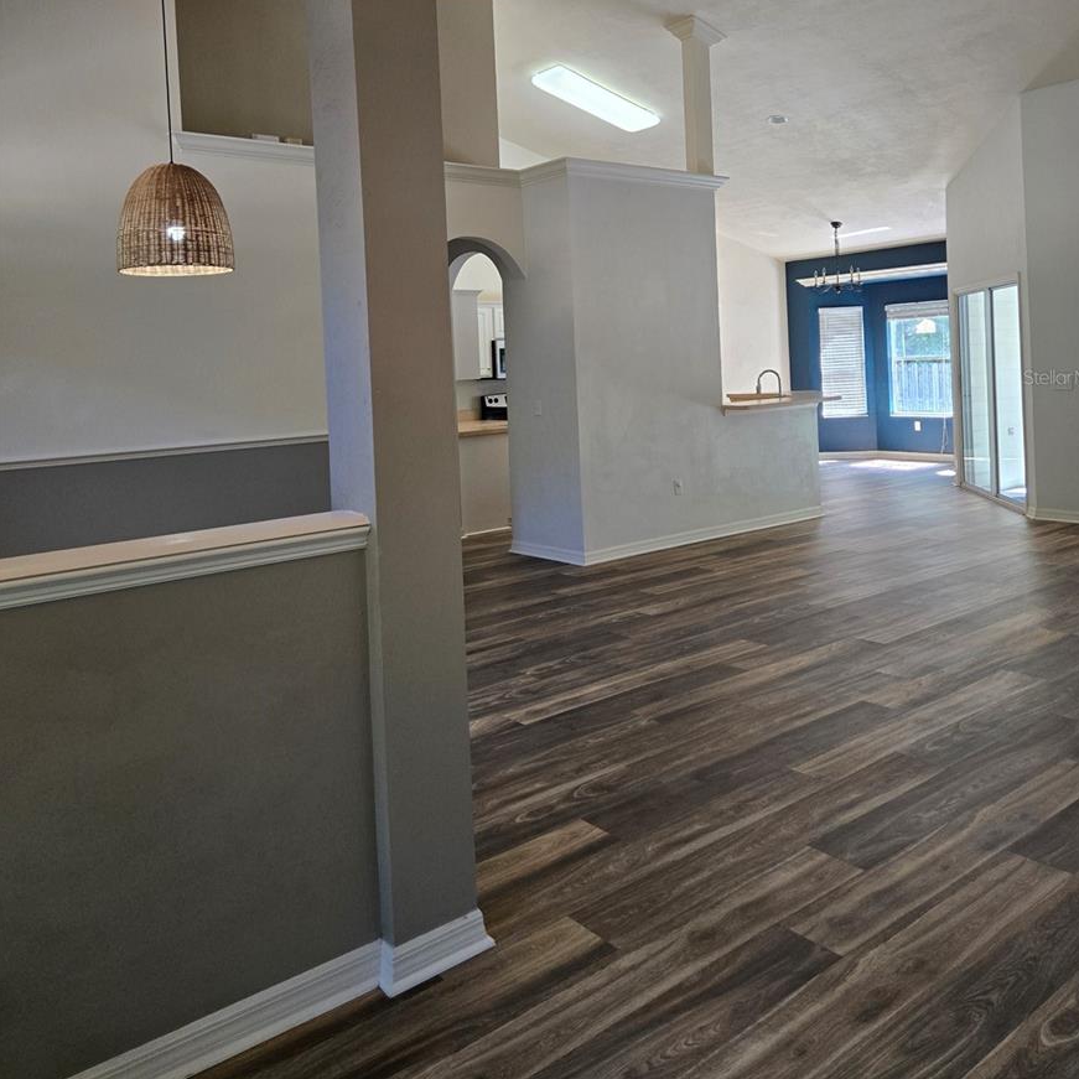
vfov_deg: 56.3
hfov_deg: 57.3
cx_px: 554
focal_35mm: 28
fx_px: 987
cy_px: 377
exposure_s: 1/120
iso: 125
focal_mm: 5.4
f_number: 1.8
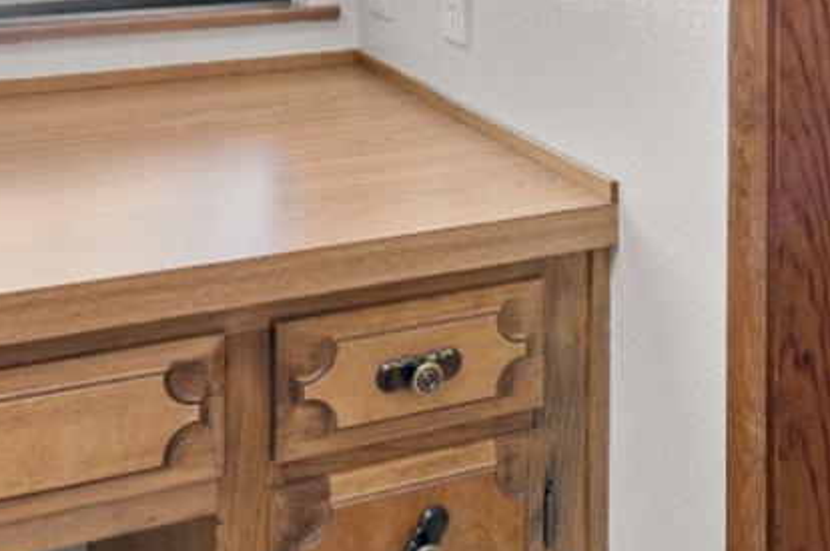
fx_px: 1336
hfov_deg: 34.4
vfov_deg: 21.8
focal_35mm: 58
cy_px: -94
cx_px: 509
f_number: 9
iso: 250
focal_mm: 16
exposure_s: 1/8
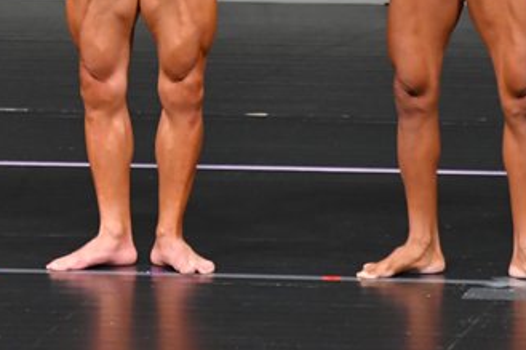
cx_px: 39
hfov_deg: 2.5
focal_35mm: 812
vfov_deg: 1.7
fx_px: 11858
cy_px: -42
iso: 4000
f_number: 5.6
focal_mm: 230
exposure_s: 1/400
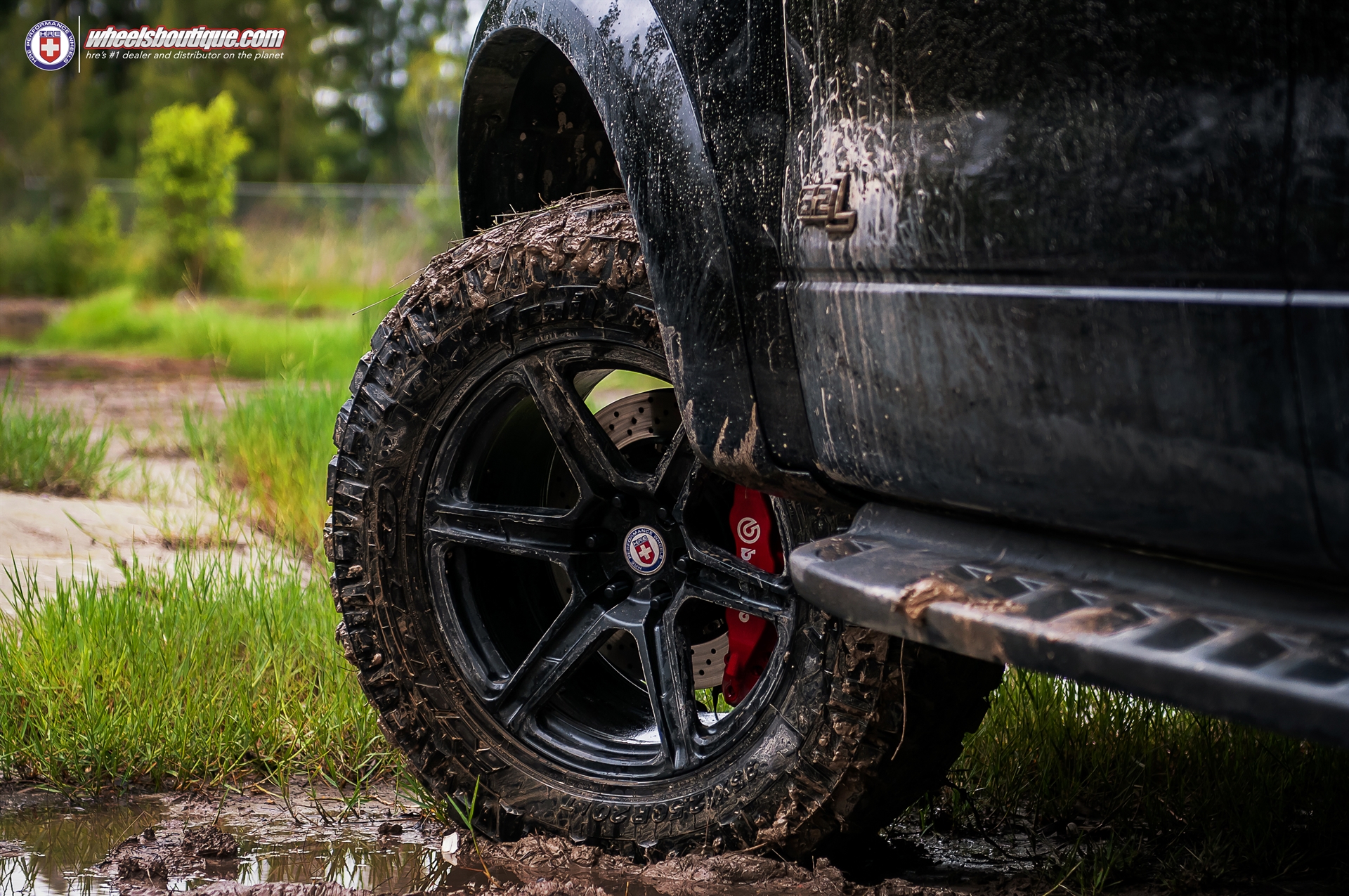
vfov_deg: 13.0
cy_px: 448
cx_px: 674
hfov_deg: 19.5
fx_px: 3930
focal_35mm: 105
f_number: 2.8
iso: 200
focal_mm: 70
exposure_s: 1/200
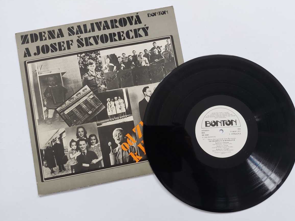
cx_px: 153
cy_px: 108
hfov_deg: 69.4
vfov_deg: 54.9
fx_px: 213
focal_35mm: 25
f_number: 1.8
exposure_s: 1/60
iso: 400
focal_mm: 5.23
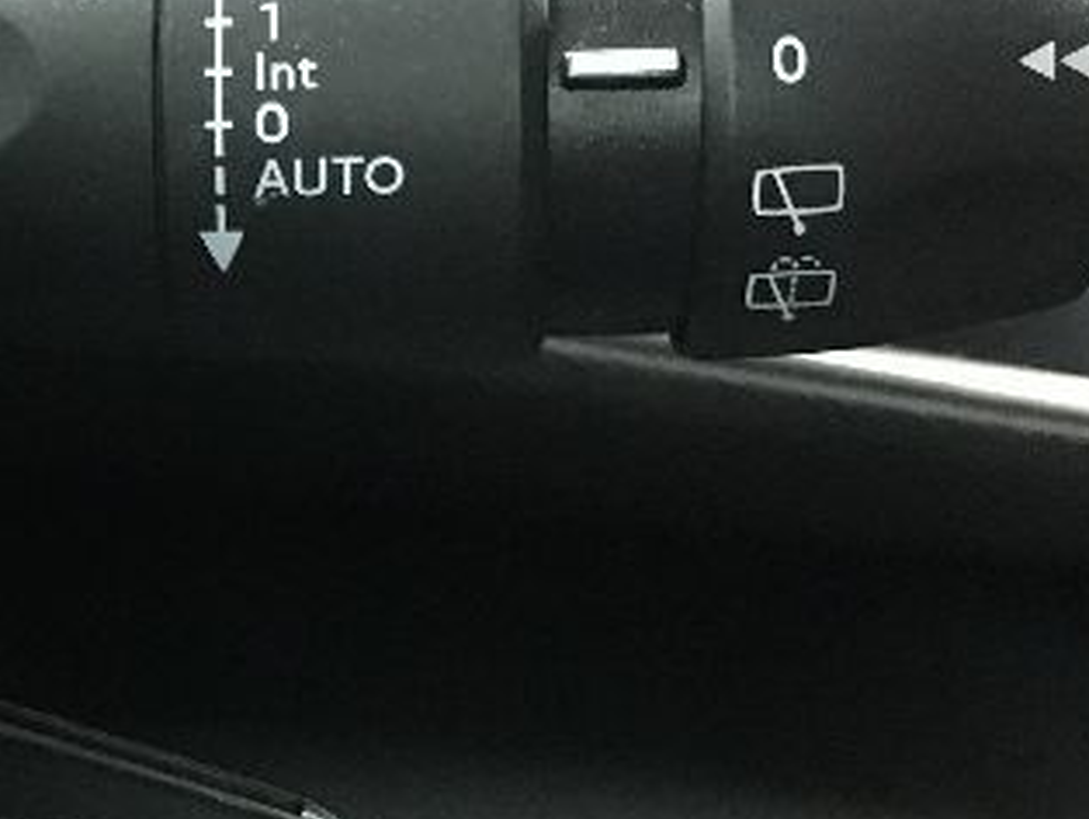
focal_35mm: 83
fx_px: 2613
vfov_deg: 17.8
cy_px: 515
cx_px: 142
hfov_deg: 23.0
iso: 250
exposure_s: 1/17
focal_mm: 4.15
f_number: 2.2
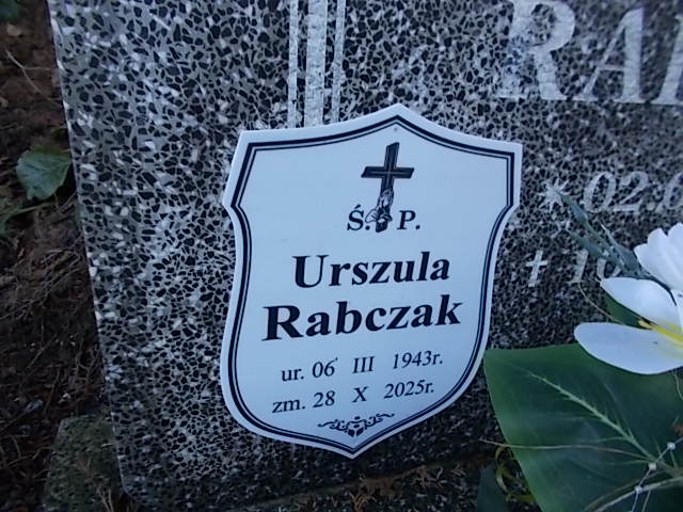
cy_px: 256
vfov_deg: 53.1
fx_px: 513
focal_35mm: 26
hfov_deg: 67.3
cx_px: 342
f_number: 3.2
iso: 80
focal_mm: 4.6
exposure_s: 1/50
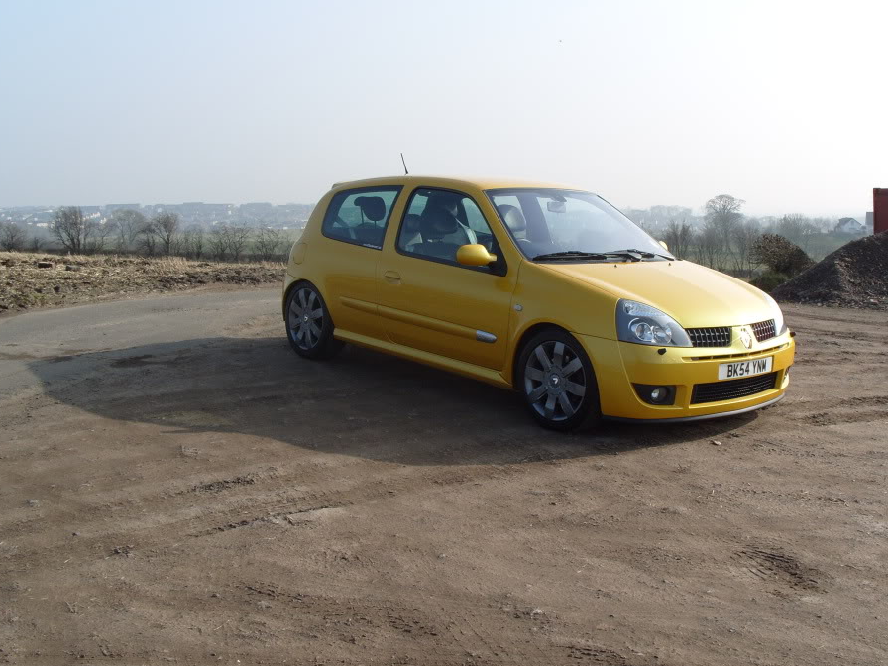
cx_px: 477
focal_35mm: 40
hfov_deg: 46.8
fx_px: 1026
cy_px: 316
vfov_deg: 36.0
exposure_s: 1/350
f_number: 5.7
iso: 80
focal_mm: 7.8
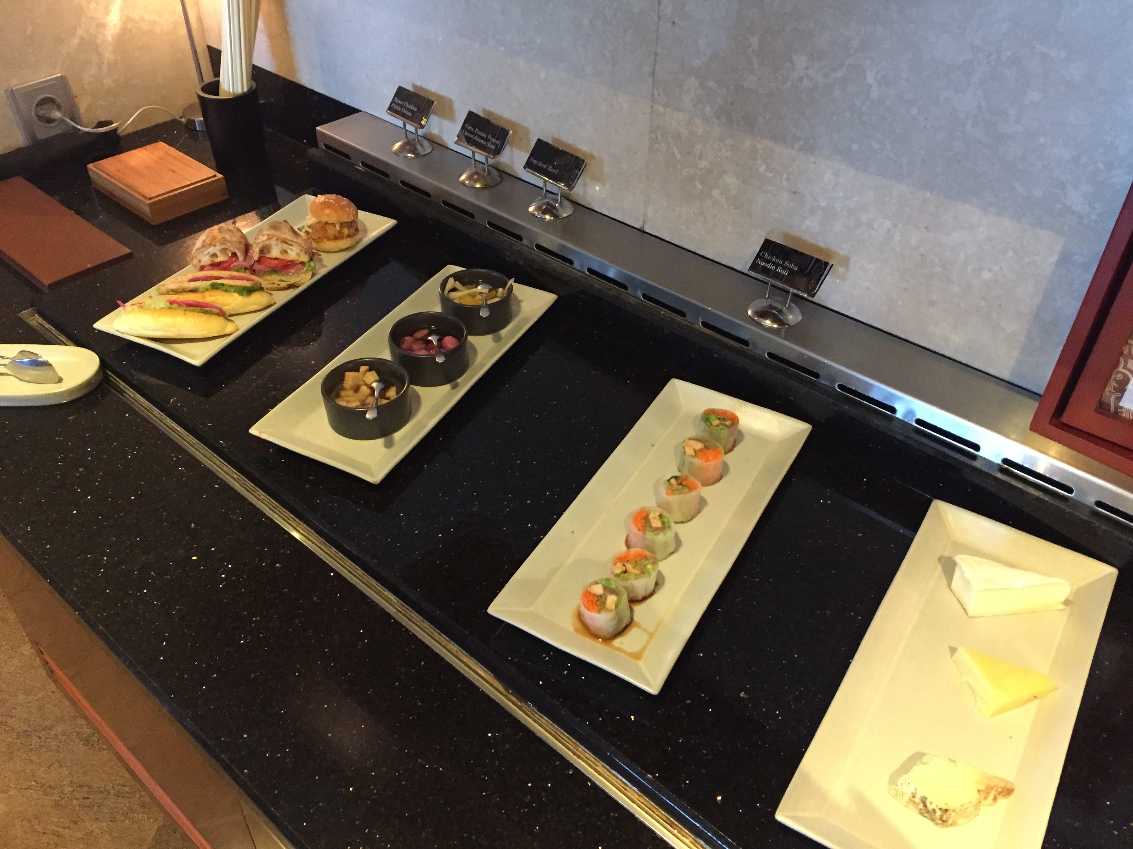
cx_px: 566
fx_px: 949
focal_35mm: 29
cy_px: 424
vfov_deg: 48.2
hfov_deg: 61.7
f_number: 2.2
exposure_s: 1/17
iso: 320
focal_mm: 4.15
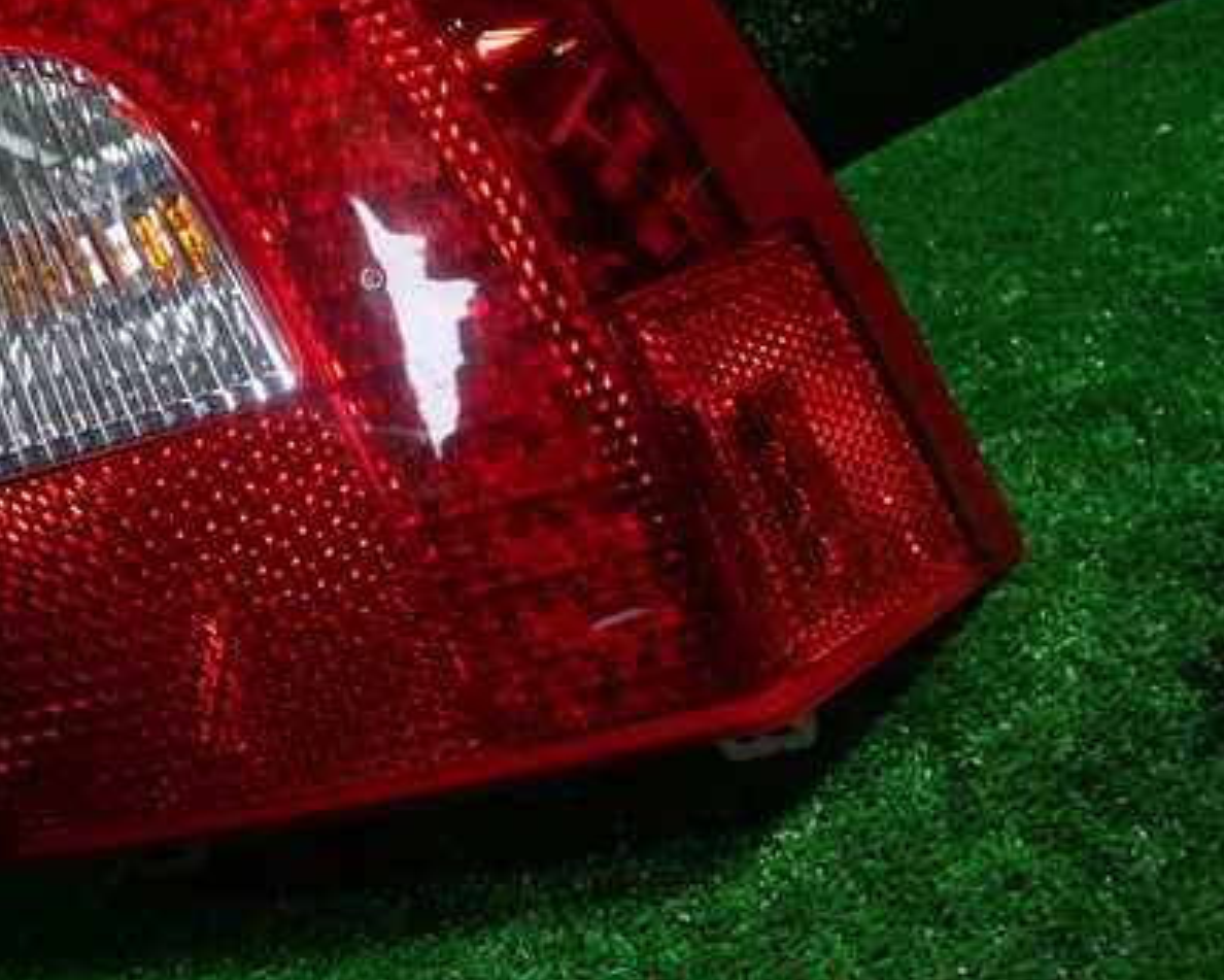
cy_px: 368
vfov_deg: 39.9
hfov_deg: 48.0
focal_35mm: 37
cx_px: 377
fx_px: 1341
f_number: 2
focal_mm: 4.5
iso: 200
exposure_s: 1/50
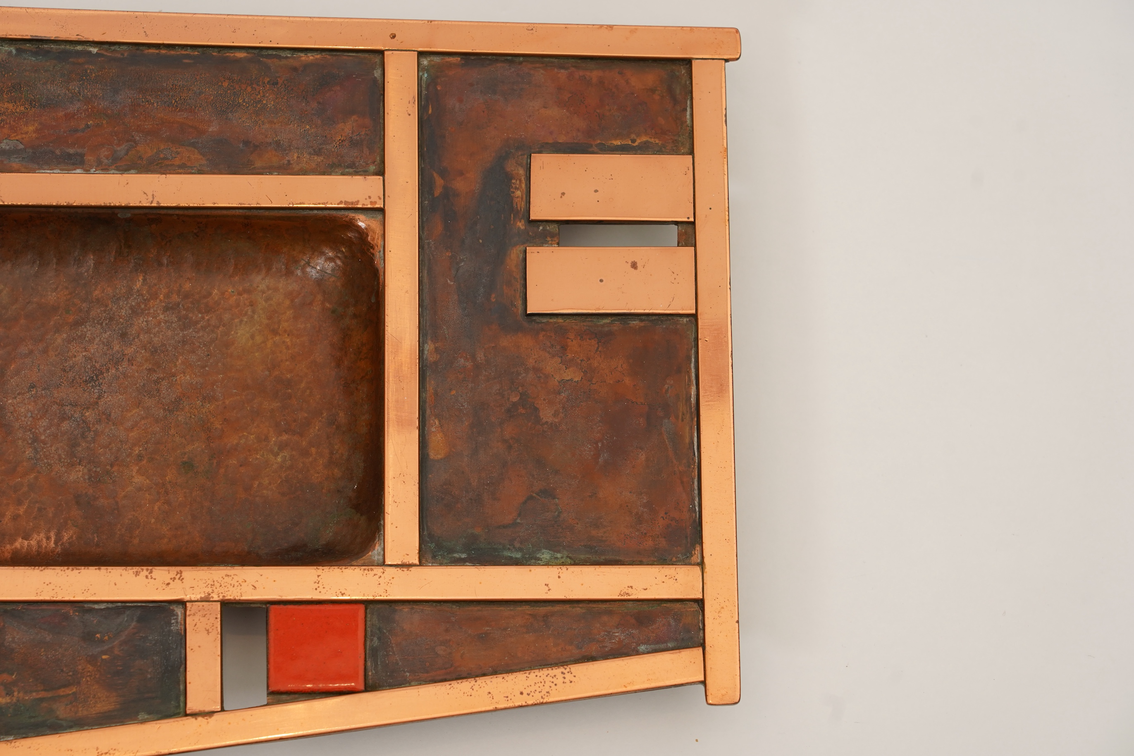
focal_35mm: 105
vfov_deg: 13.0
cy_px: 378
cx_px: 567
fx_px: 3307
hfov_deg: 19.5
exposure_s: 1/125
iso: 500
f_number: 7.1
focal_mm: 105
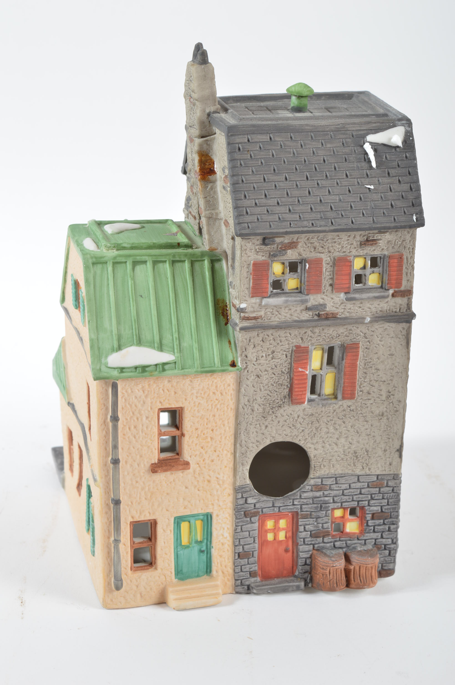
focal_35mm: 78
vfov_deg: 26.0
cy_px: 342
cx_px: 228
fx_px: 1481
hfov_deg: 17.5
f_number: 11
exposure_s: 1/160
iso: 100
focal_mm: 52
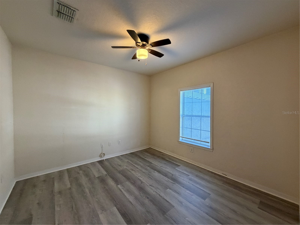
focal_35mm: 14
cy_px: 112
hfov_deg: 102.1
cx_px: 150
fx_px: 121
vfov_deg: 85.7
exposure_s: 1/60
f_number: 2.2
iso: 320
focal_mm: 2.22
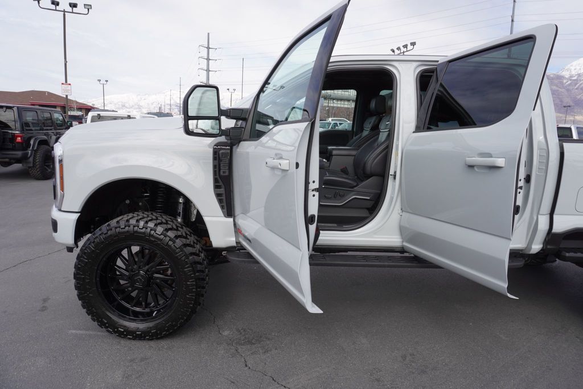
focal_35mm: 24
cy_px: 194
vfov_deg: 53.2
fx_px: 389
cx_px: 292
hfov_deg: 73.7
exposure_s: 1/200
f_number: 7.1
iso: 100
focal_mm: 16
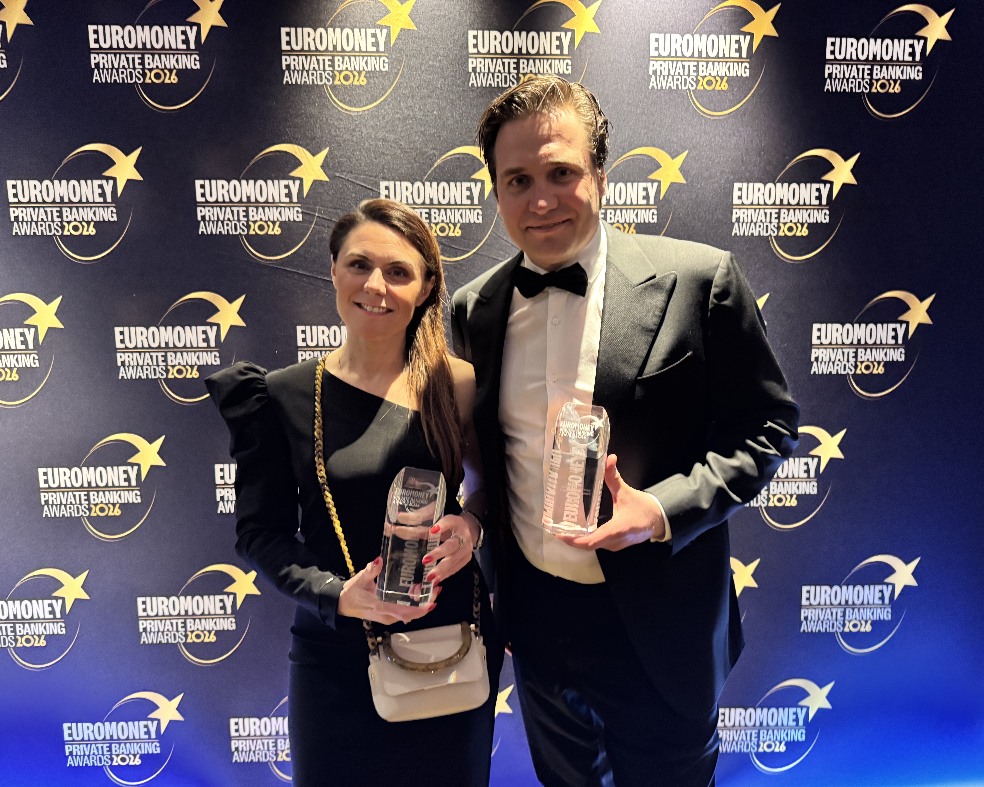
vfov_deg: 56.8
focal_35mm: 25
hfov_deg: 68.1
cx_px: 496
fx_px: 728
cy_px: 394
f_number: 1.78
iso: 1000
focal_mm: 6.76
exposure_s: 1/35
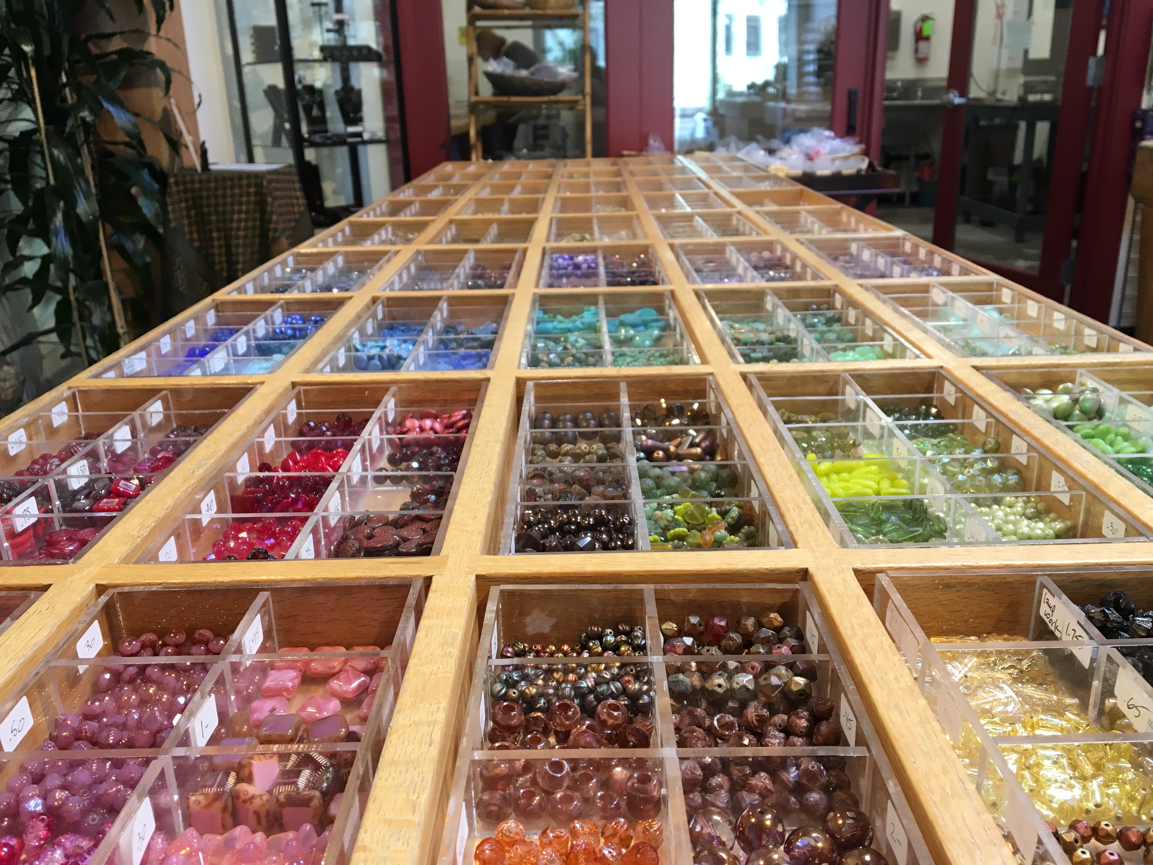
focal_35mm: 29
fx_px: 966
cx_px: 576
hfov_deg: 61.7
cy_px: 432
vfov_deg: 48.2
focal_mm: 4.15
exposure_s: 1/30
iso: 32
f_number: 2.2
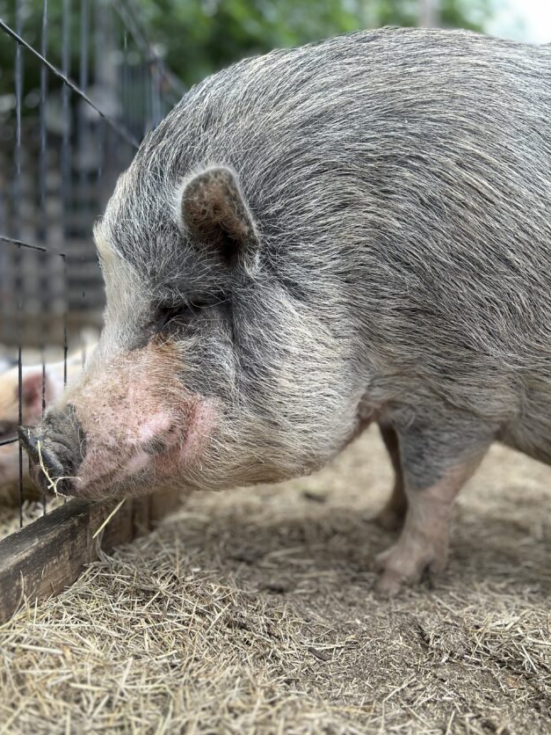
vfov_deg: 63.4
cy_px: 395
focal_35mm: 28
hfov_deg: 49.7
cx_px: 262
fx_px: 594
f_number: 1.5
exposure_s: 1/380
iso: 50
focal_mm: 5.7
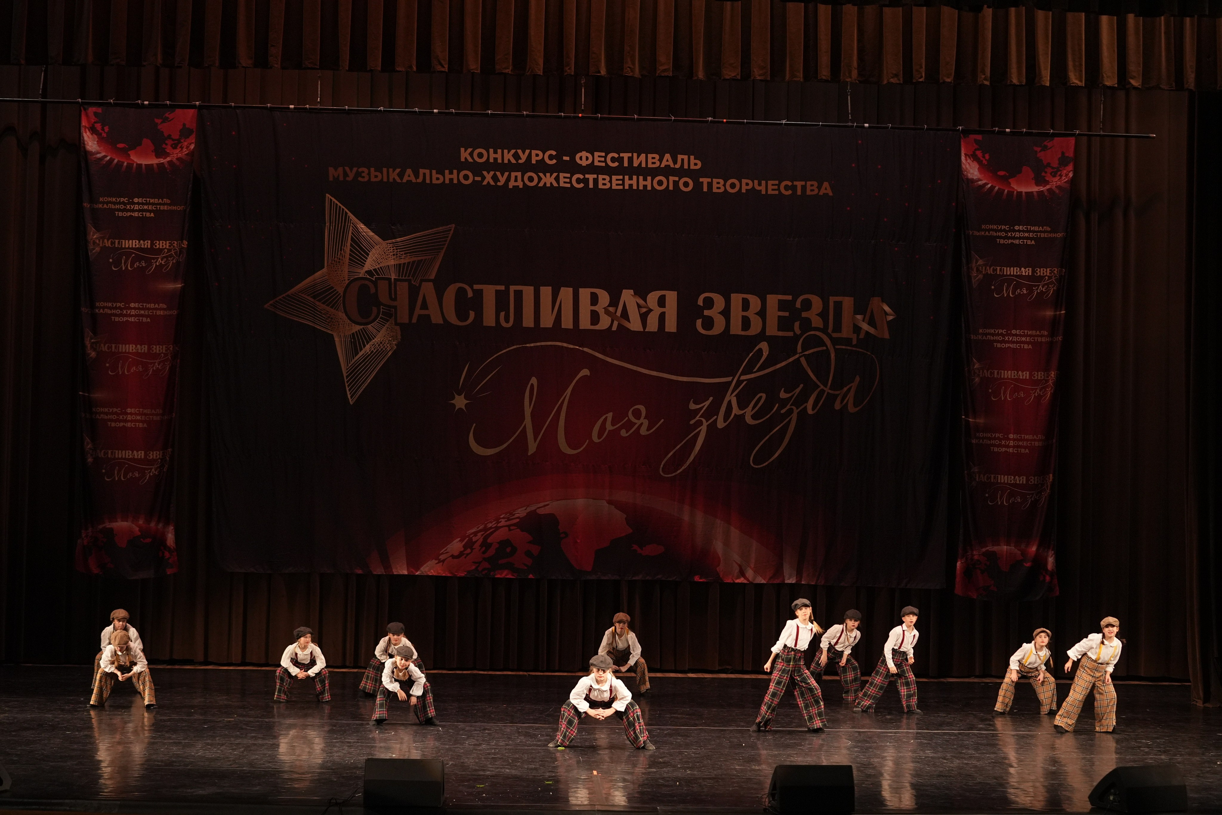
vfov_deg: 19.5
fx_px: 2376
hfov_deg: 28.8
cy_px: 408
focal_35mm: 70
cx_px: 611
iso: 2500
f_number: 2.8
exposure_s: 1/400
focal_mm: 70
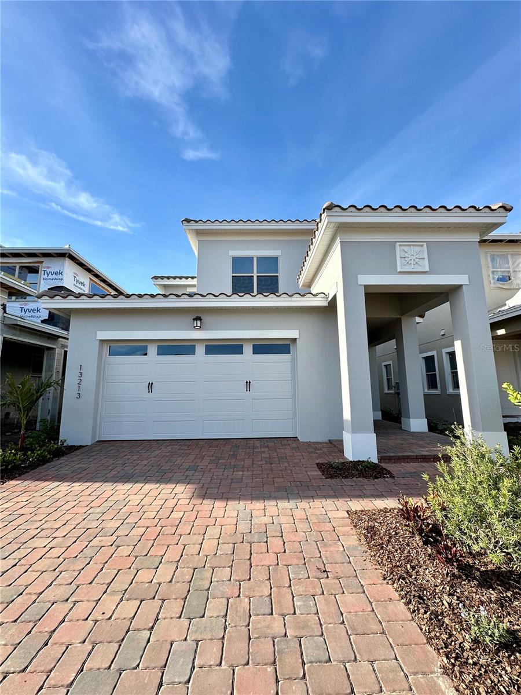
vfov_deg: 102.1
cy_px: 348
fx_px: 281
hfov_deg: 85.7
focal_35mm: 14
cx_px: 260
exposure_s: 1/540
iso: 40
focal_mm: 2.22
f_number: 2.2
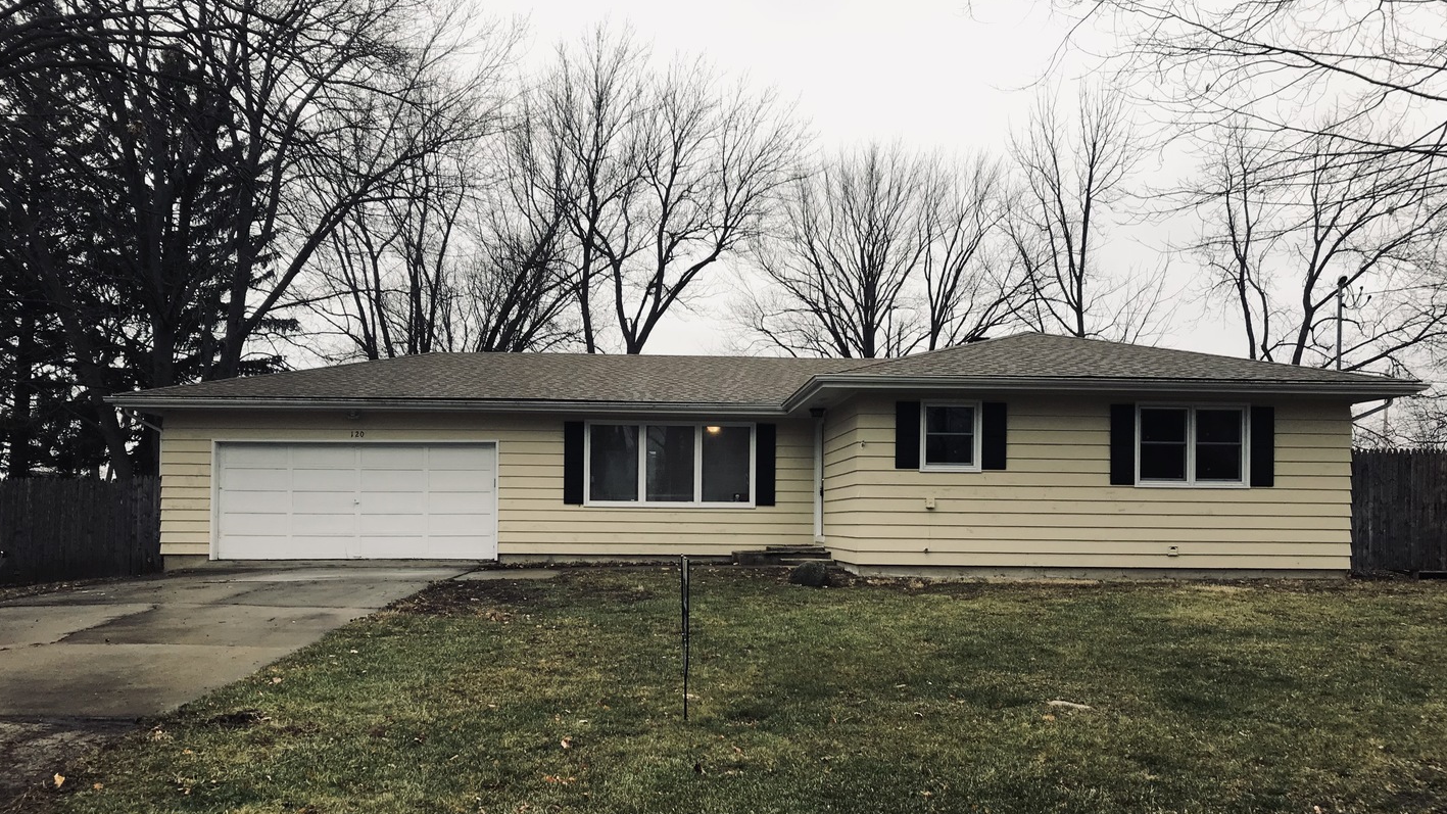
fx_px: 1189
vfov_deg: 37.5
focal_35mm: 31
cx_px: 719
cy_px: 523
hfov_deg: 62.6
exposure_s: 1/120
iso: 32
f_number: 1.8
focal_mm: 3.99
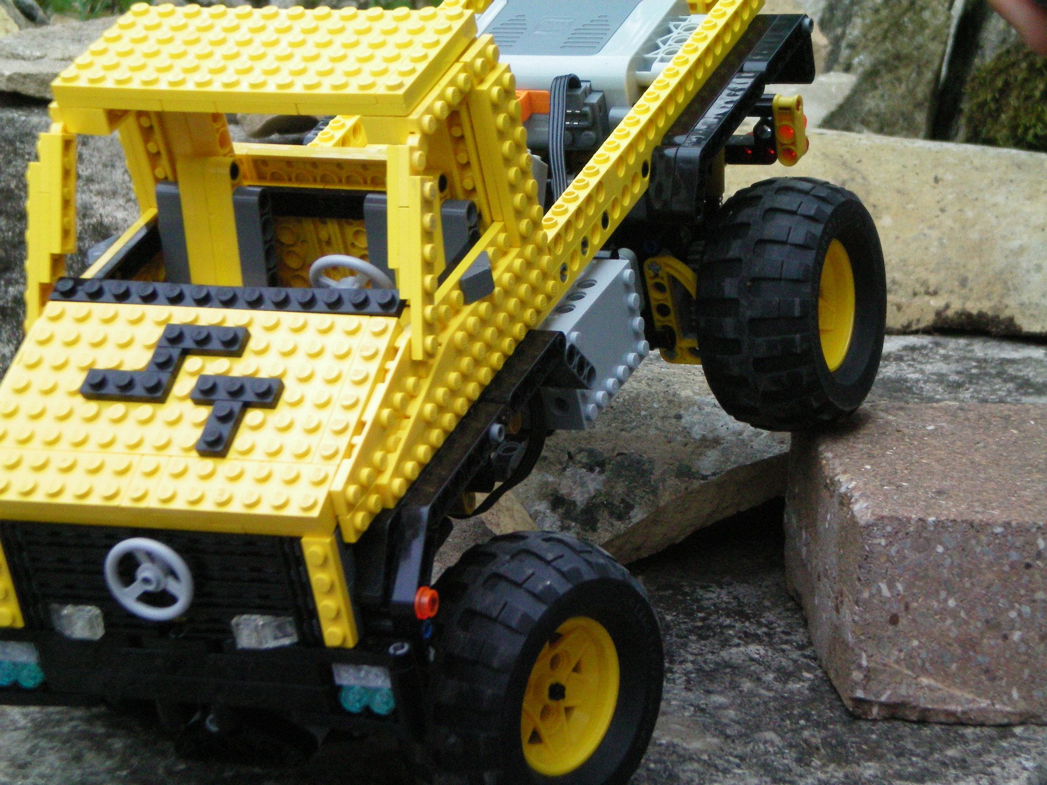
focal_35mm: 114
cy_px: 392
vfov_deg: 13.0
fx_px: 3448
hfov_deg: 17.3
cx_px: 524
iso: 200
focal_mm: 18.9
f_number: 5.9
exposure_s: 1/250
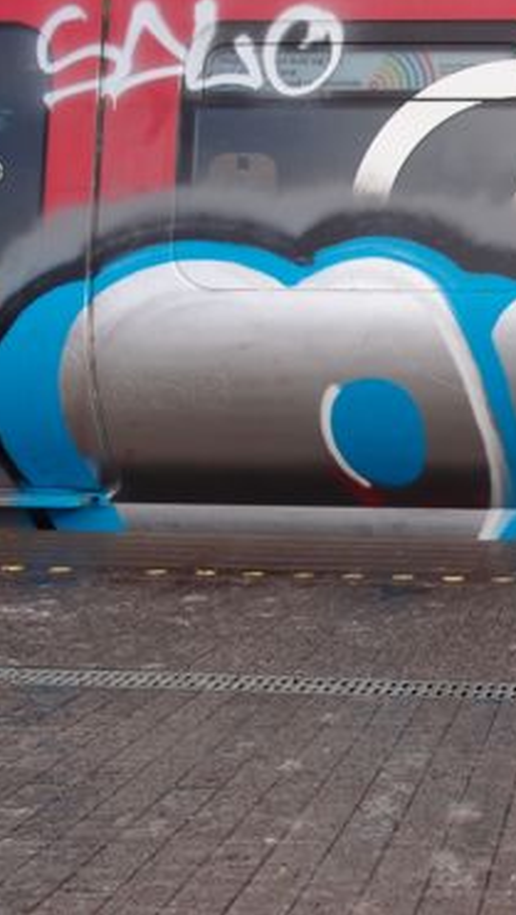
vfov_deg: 43.7
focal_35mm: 47
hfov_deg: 24.1
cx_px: 536
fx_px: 1142
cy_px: 458
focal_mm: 6.87
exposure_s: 1/500
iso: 100
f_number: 3.2
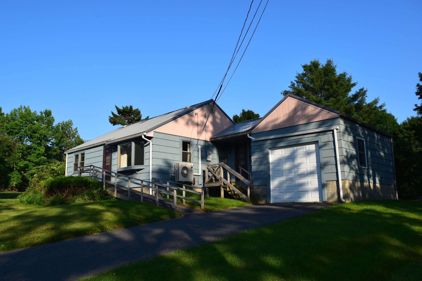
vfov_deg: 43.6
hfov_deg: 61.9
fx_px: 352
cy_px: 140
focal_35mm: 30
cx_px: 211
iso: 280
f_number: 11
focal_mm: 20
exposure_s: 1/500
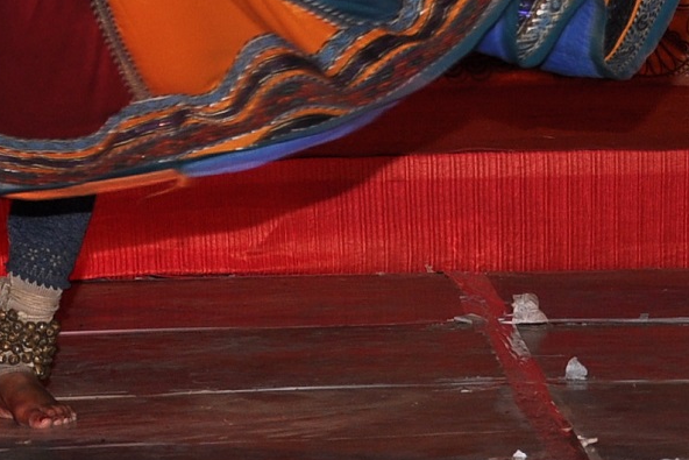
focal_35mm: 231
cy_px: -298
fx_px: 4422
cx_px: 173
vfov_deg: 5.9
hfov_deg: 8.9
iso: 200
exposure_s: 1/40
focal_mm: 38
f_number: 5.6
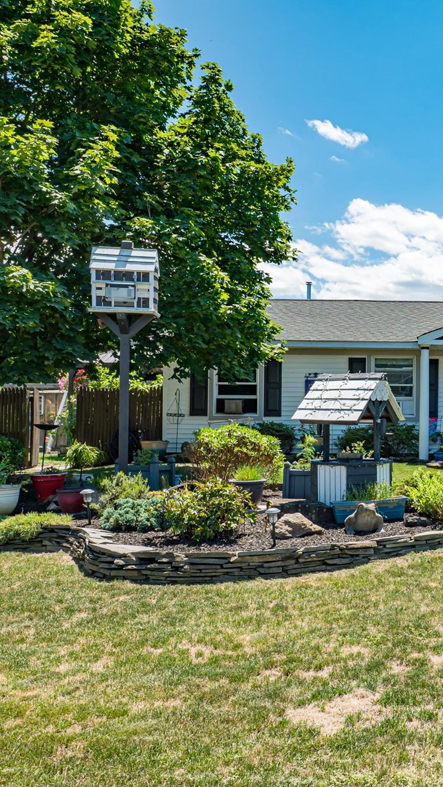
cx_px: 458
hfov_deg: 28.9
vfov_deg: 52.8
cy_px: 394
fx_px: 793
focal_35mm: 38
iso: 400
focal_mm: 24
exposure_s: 1/400
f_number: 10
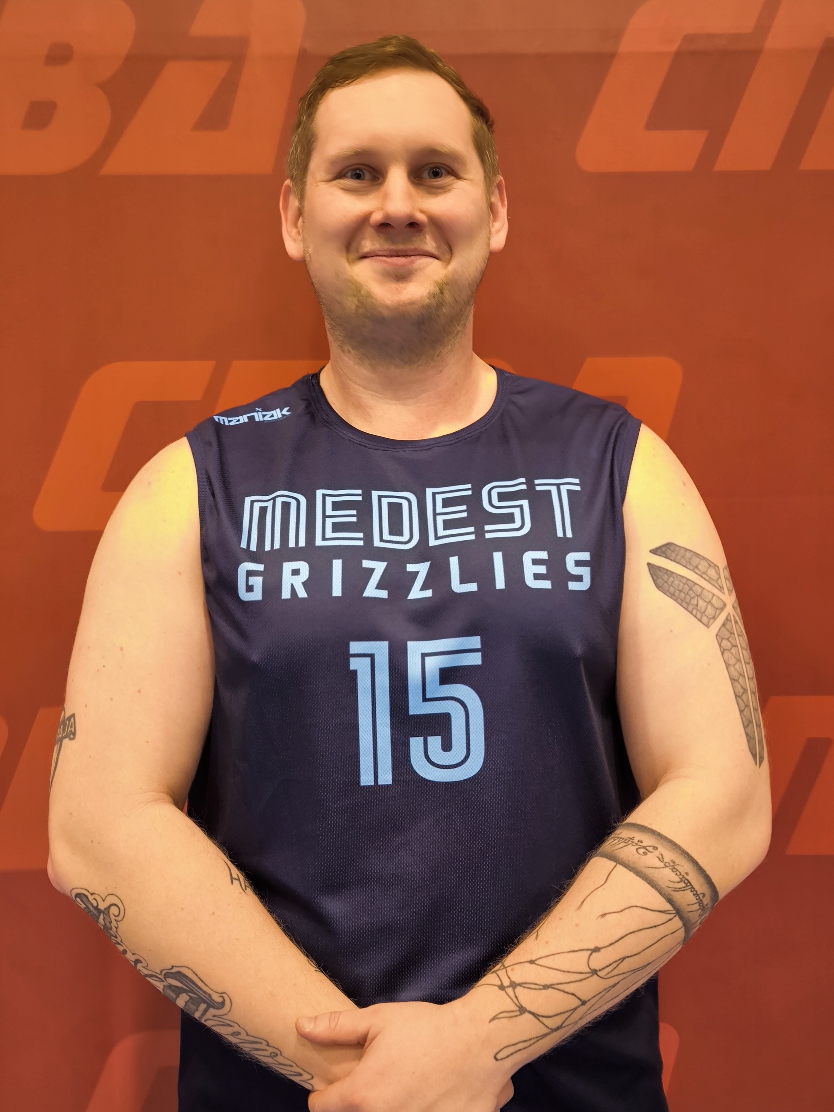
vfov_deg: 61.7
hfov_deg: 48.2
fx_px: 932
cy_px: 556
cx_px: 417
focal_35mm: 29
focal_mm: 6.92
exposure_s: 1/50
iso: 250
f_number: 1.9
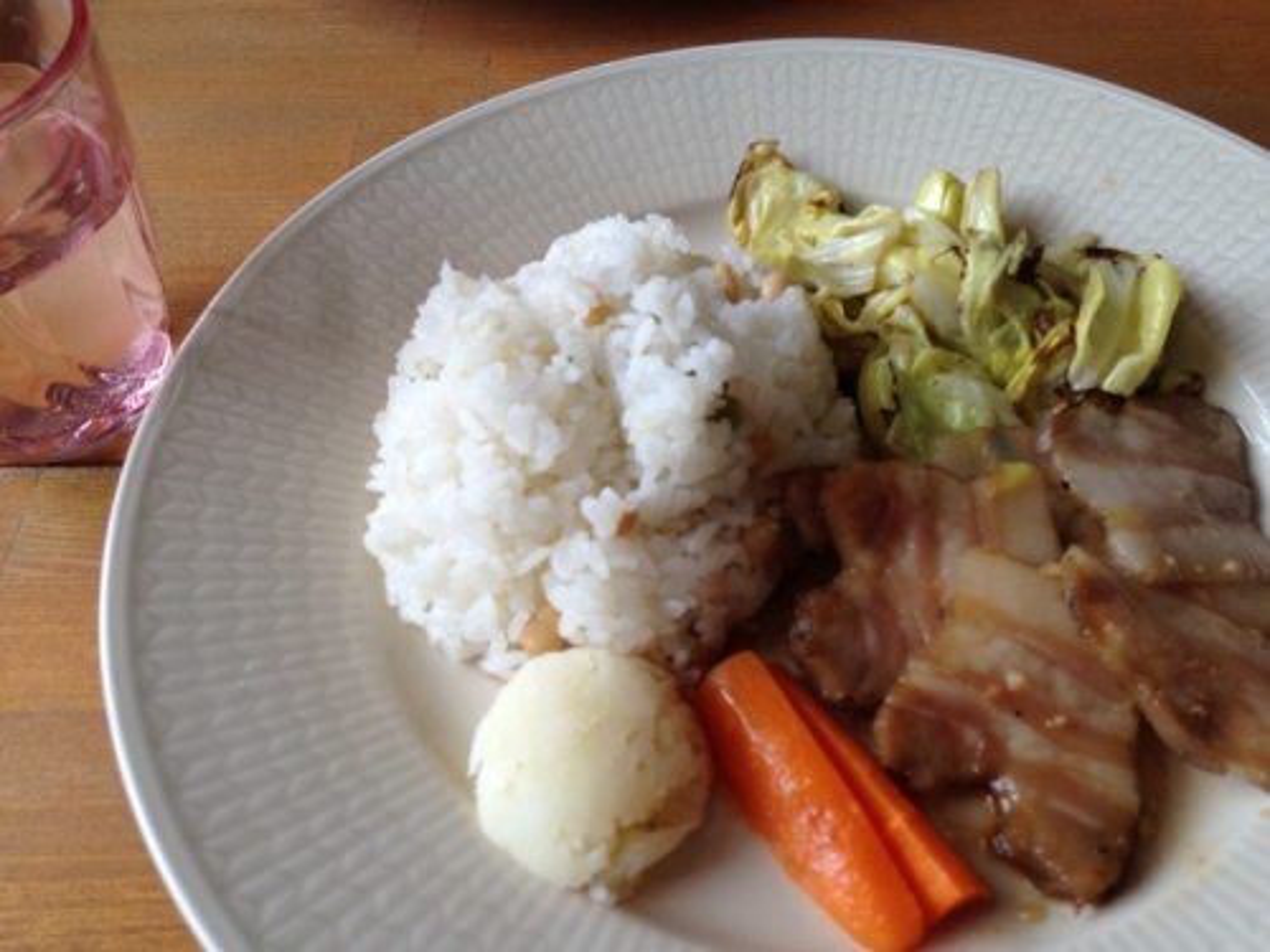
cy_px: 476
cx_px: 635
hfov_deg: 55.4
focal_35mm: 33
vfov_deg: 42.9
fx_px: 1211
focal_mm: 4.13
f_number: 2.4
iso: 50
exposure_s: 1/120
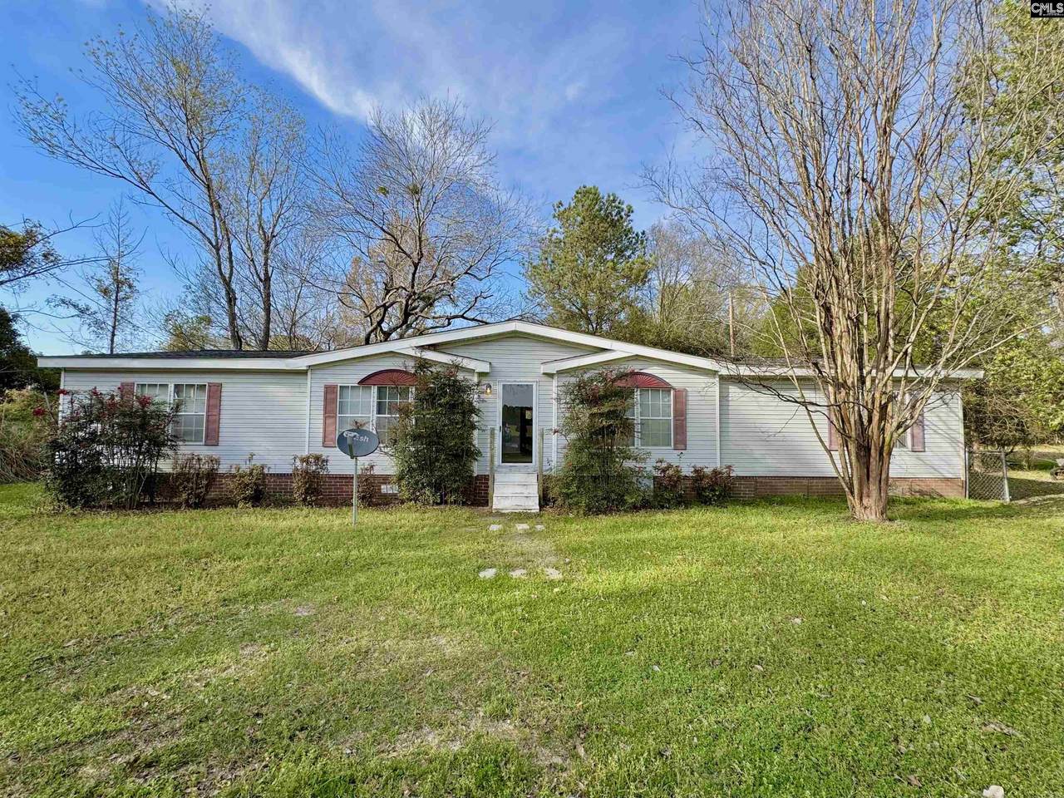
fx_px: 430
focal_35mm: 14
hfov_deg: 102.1
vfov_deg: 85.7
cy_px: 399
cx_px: 532
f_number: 2.2
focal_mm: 2.22
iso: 40
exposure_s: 1/713
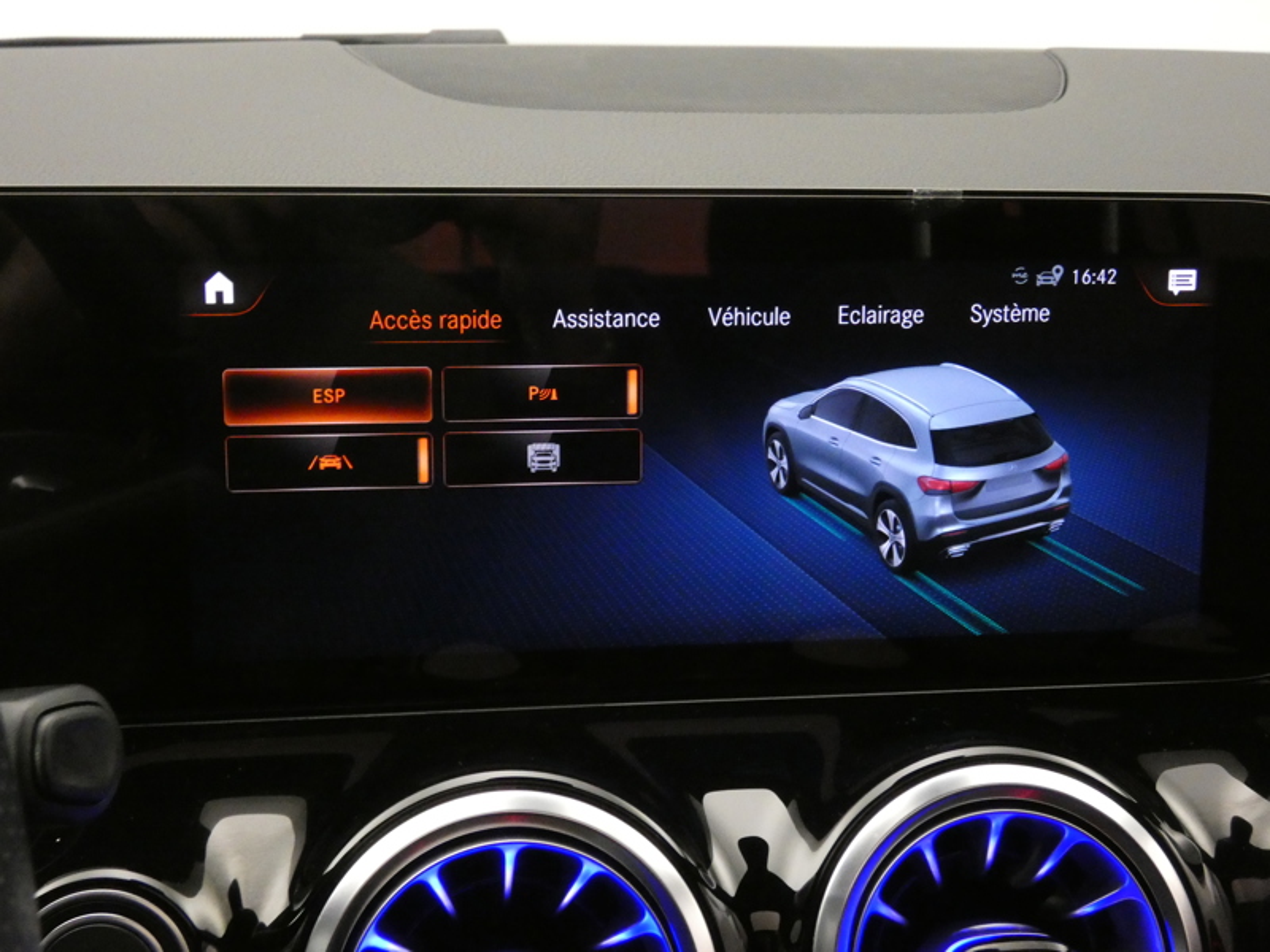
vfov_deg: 30.3
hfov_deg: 39.7
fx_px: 1761
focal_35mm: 48
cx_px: 635
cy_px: 476
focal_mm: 8.6
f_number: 3.8
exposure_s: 1/20
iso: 1600
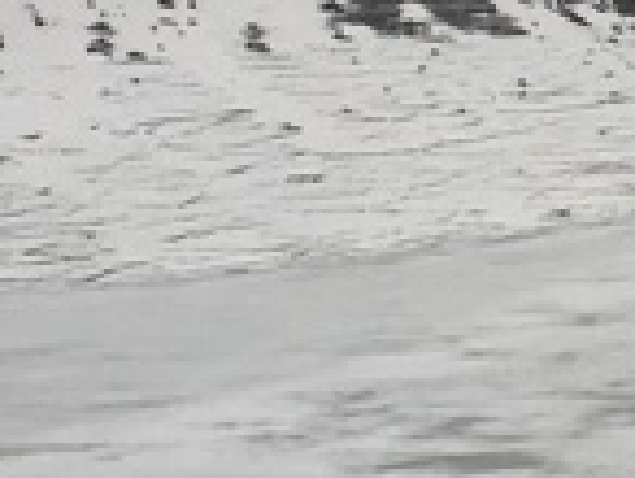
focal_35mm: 203
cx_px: 1357
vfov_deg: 7.2
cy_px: -204
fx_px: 3730
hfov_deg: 9.0
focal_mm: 4.15
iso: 25
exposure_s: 1/166
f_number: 2.2
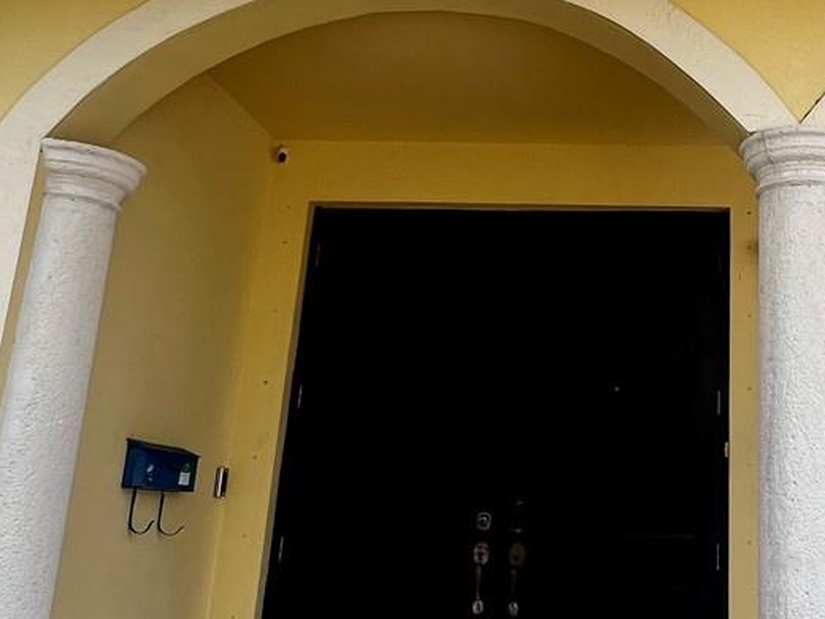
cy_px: 229
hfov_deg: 44.1
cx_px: 684
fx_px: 953
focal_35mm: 40
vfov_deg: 35.7
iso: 32
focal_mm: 1.57
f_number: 1.8
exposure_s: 1/475
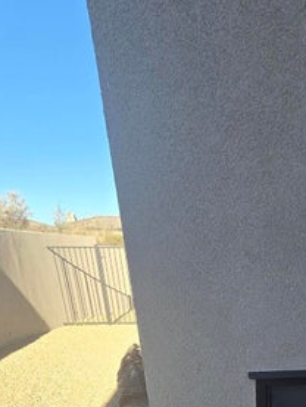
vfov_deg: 47.3
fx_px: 353
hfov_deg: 42.3
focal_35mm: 30
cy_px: 426
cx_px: 285
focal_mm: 2.2
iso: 50
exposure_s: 1/655
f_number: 2.2
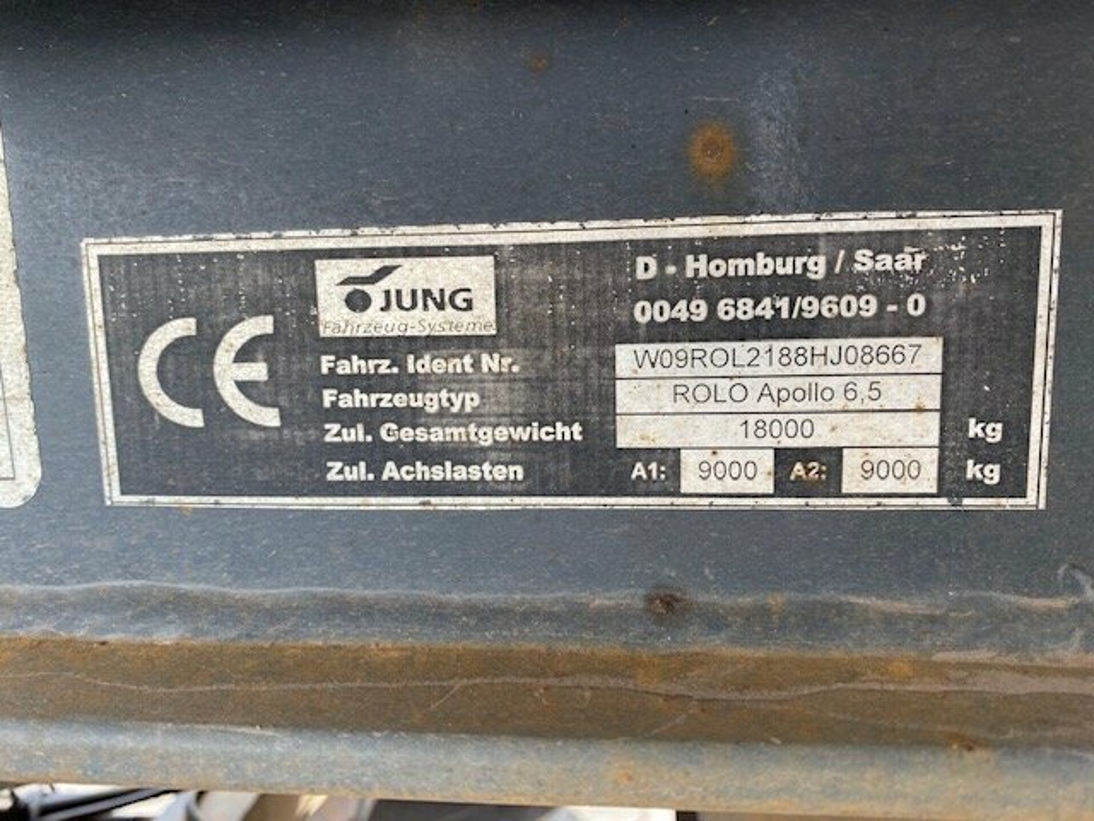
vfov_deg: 53.1
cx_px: 547
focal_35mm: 26
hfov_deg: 67.3
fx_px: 822
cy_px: 410
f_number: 1.8
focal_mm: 4.25
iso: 32
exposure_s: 1/155
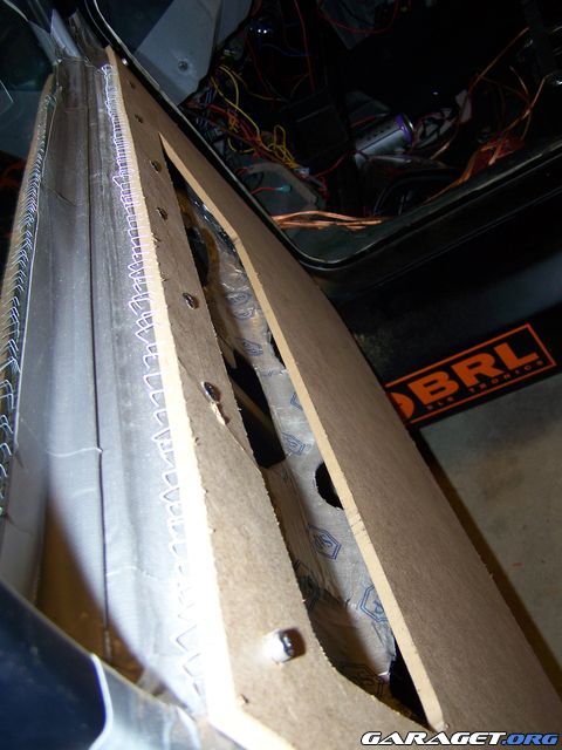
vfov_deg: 49.0
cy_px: 375
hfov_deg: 37.7
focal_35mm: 38
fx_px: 823
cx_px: 281
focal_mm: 6.3
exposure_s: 1/60
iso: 80
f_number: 2.8
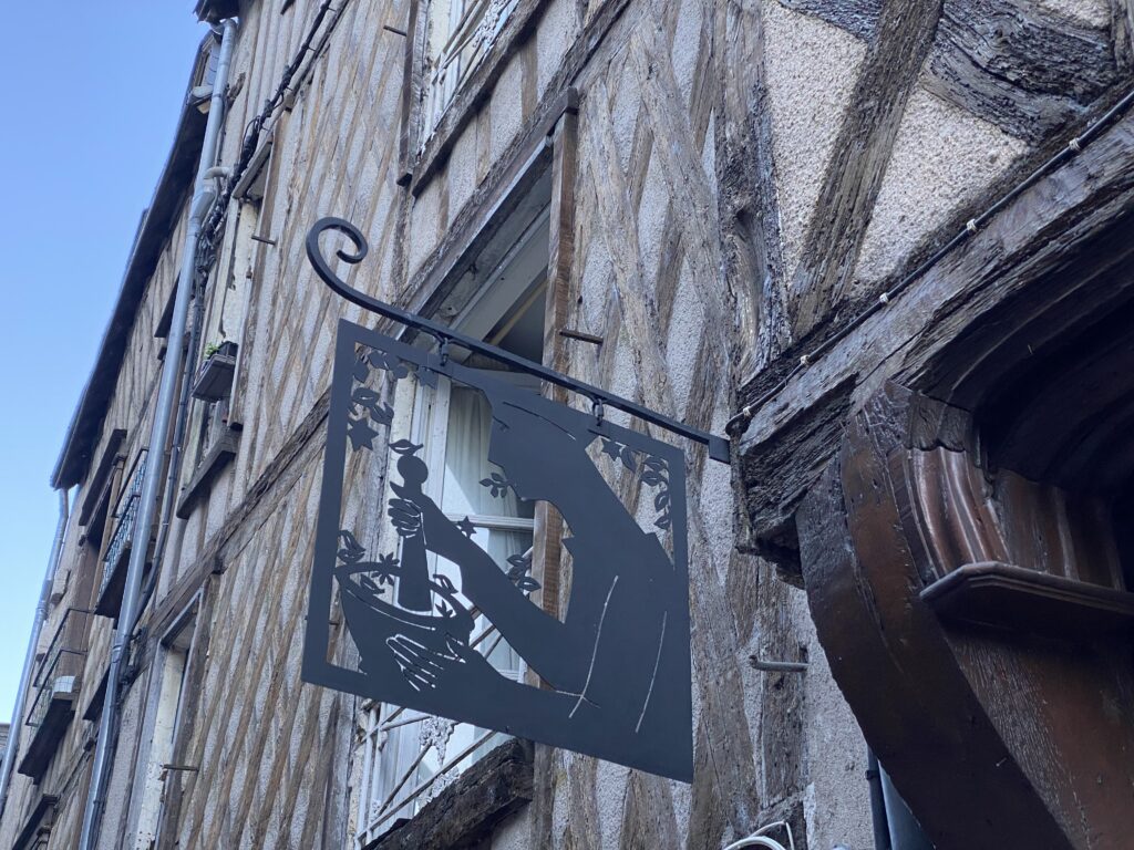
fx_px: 1703
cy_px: 425
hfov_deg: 36.8
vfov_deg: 28.0
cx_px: 567
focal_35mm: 52
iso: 40
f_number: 2
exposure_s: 1/122
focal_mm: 6
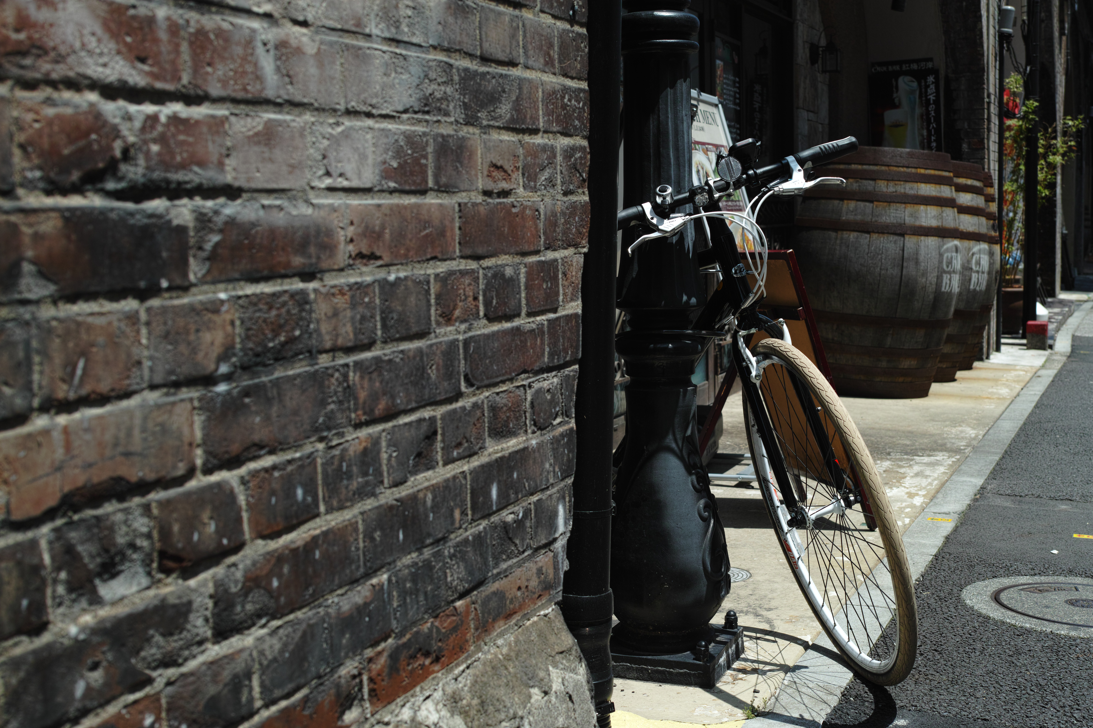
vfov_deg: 29.9
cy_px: 364
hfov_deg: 43.6
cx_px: 546
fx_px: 1366
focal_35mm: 45
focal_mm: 30
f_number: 5
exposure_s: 1/500
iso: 100
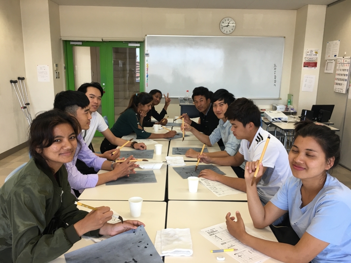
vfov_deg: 48.2
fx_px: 294
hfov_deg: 61.7
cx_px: 176
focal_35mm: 29
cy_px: 132
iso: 25
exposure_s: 1/40
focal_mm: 4.15
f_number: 2.2
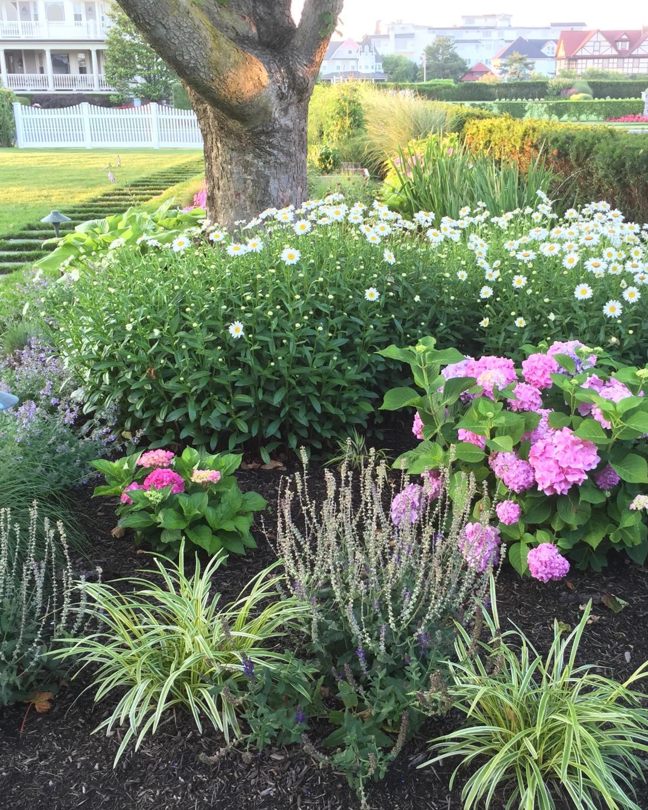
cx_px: 364
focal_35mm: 39
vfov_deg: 46.9
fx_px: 935
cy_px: 407
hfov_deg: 38.2
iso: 40
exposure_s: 1/30
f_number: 2.2
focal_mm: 4.15
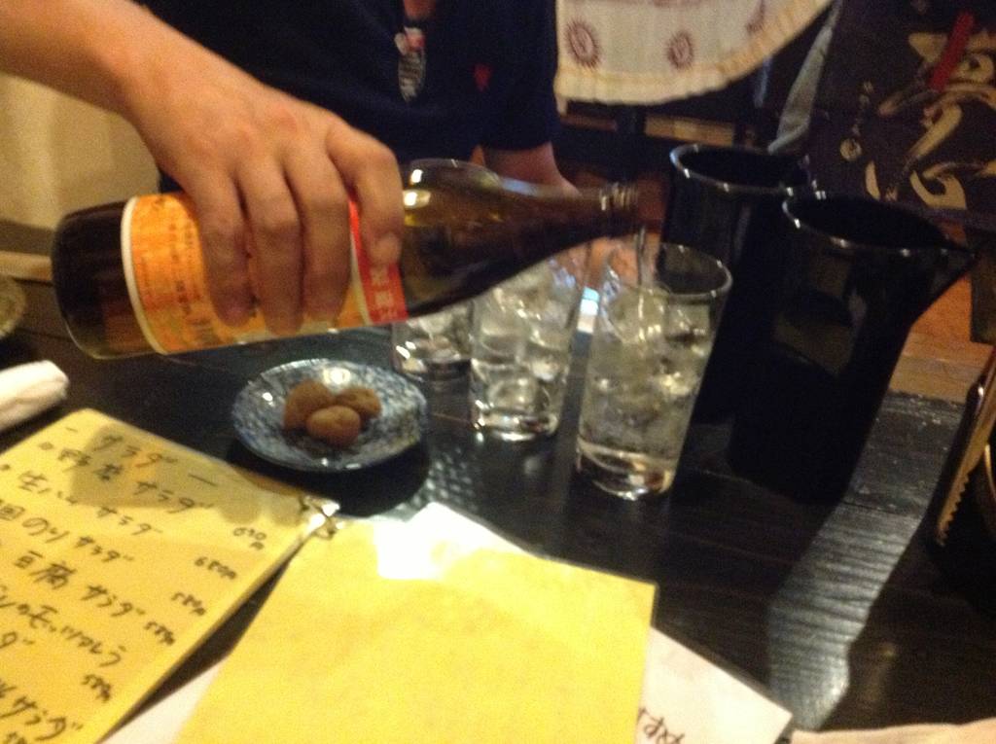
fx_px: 1006
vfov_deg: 40.6
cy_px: 372
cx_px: 498
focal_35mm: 35
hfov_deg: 52.7
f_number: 2.4
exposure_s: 1/15
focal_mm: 4.28
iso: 800
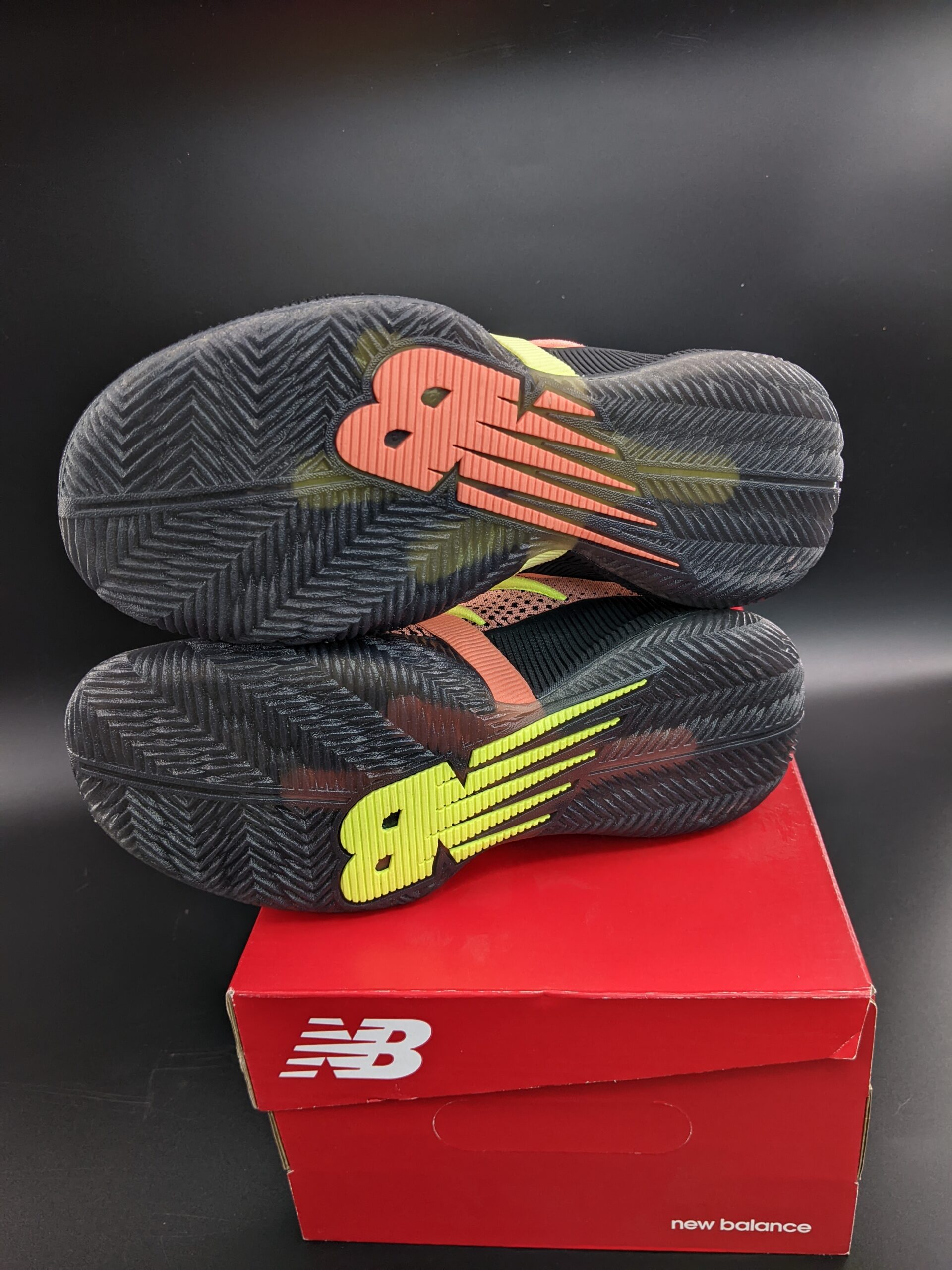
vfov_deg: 65.3
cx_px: 476
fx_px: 990
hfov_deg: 51.4
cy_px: 635
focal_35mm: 27
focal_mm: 4.44
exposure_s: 1/149
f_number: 1.8
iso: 49
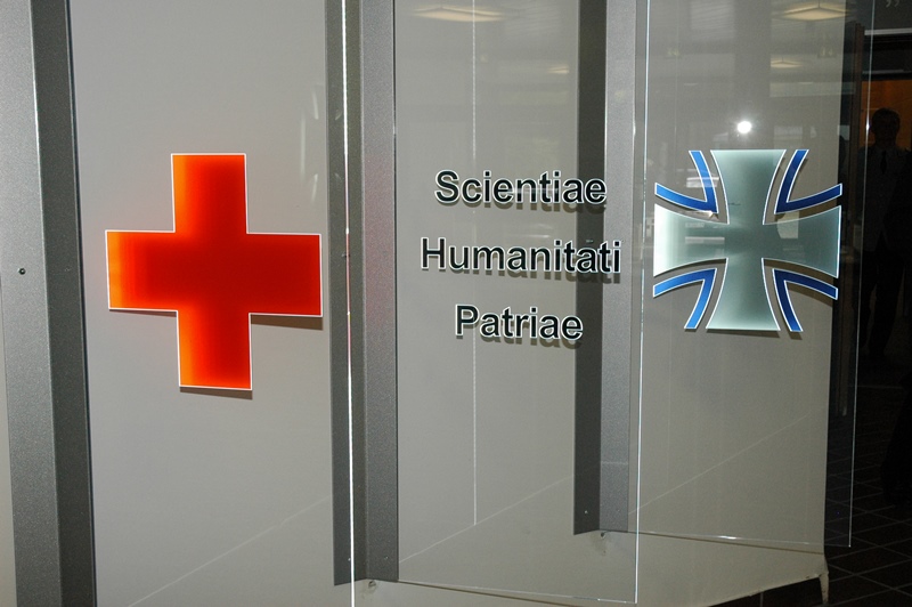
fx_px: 1177
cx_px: 456
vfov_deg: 28.9
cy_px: 304
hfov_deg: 42.4
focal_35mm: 46
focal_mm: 31
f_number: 5.6
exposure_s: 1/160
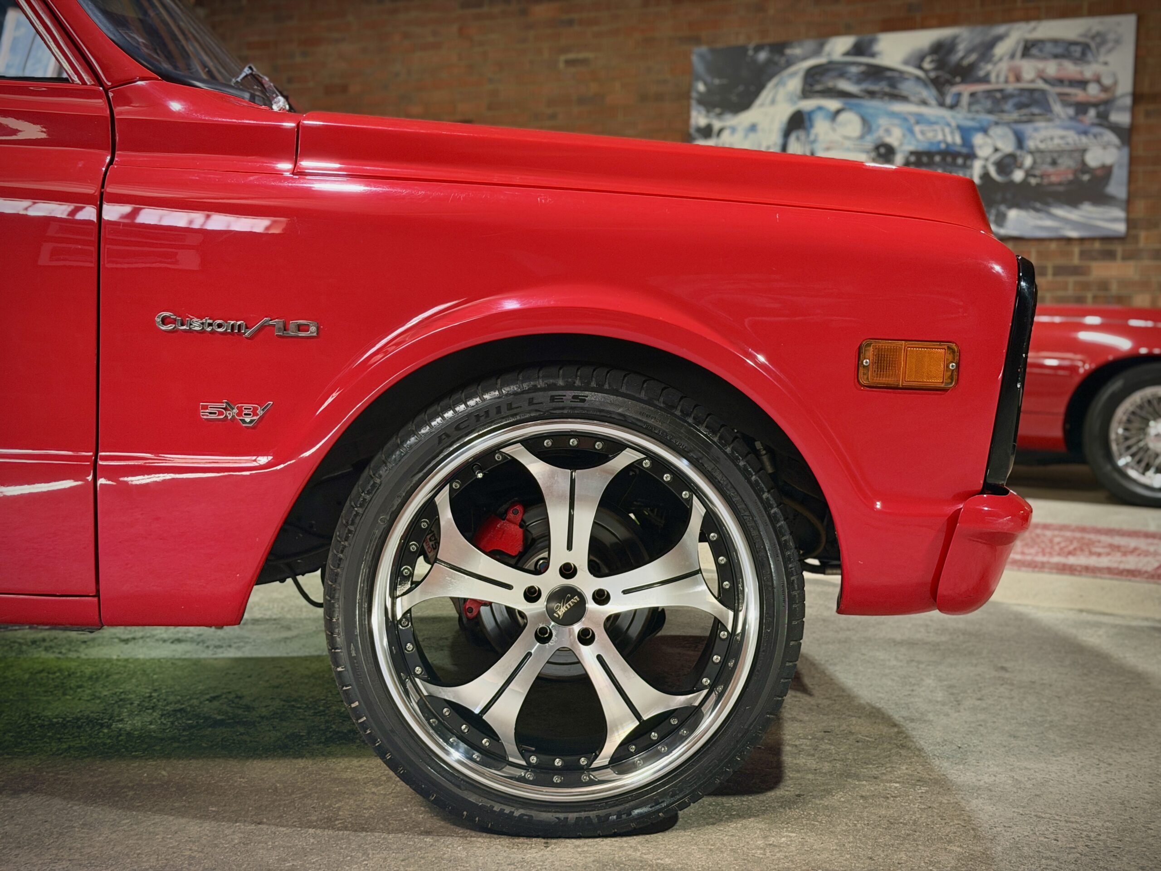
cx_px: 580
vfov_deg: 30.3
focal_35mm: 48
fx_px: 1610
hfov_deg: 39.7
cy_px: 436
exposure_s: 1/33
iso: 320
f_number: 1.78
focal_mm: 6.76
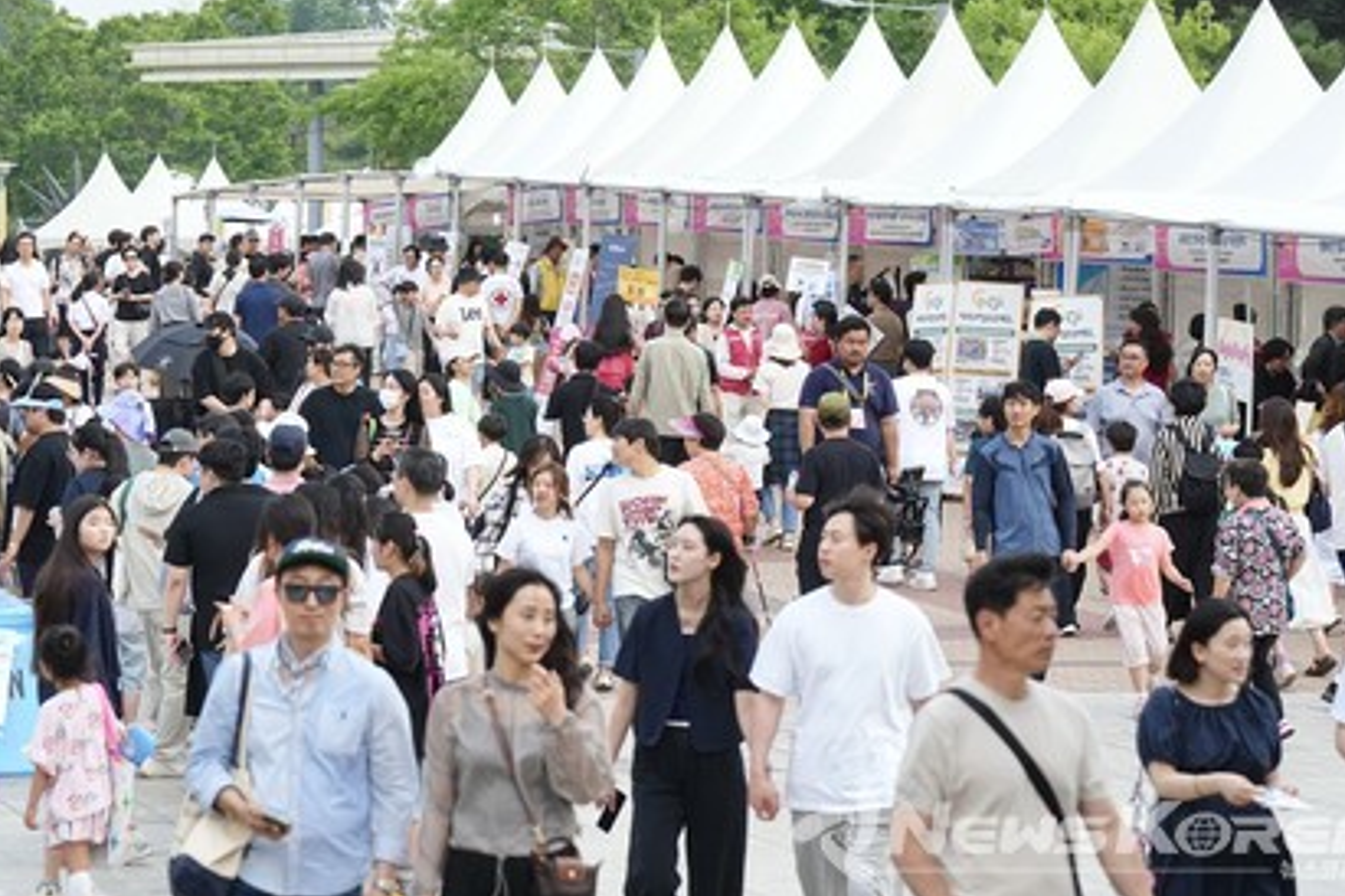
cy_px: 278
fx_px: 5454
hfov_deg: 14.0
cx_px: 448
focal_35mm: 146
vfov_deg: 9.4
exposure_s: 1/800
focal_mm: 100
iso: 500
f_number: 5
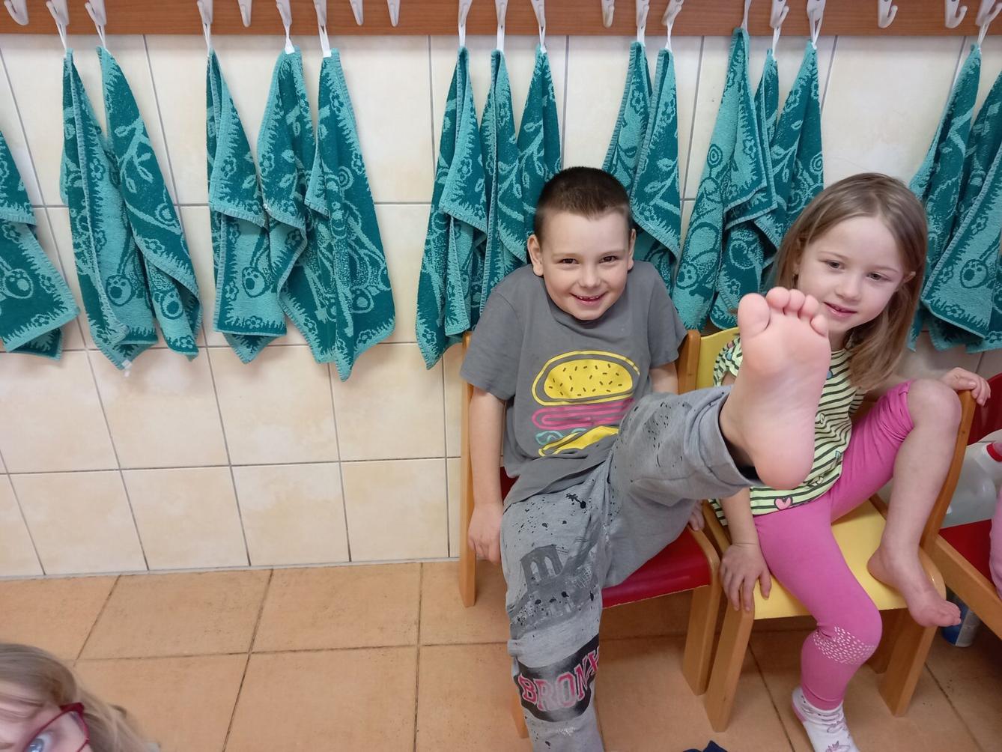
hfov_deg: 65.3
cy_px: 376
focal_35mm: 27
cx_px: 501
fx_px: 782
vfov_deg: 51.4
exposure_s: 1/33.3
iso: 200
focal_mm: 4
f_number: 1.8
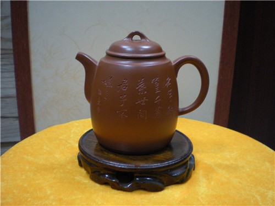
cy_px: 103
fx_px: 302
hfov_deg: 49.0
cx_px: 138
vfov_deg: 37.7
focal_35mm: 38
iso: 347
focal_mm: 6.3
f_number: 3.1
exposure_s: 1/8
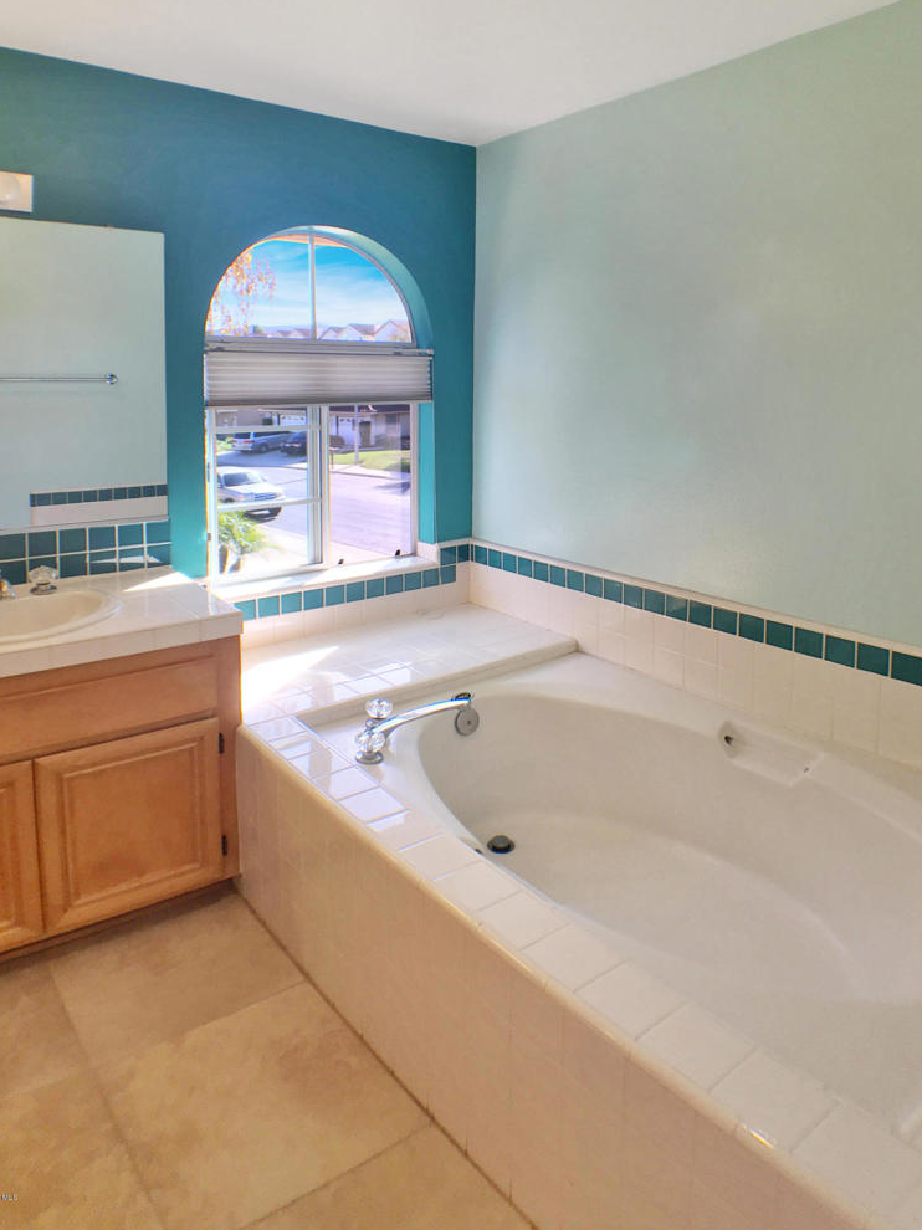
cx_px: 446
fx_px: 1066
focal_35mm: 30
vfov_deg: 60.0
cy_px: 601
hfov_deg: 46.8
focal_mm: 4.15
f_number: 2.2
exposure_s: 1/146
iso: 25
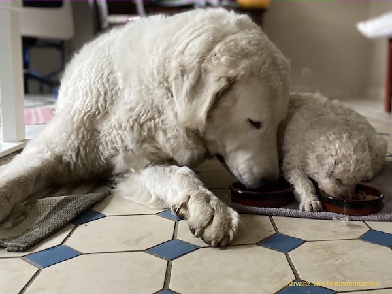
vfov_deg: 53.1
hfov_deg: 67.3
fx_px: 294
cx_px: 196
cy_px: 147
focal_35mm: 26
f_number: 1.8
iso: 640
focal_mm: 4.25
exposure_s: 1/30
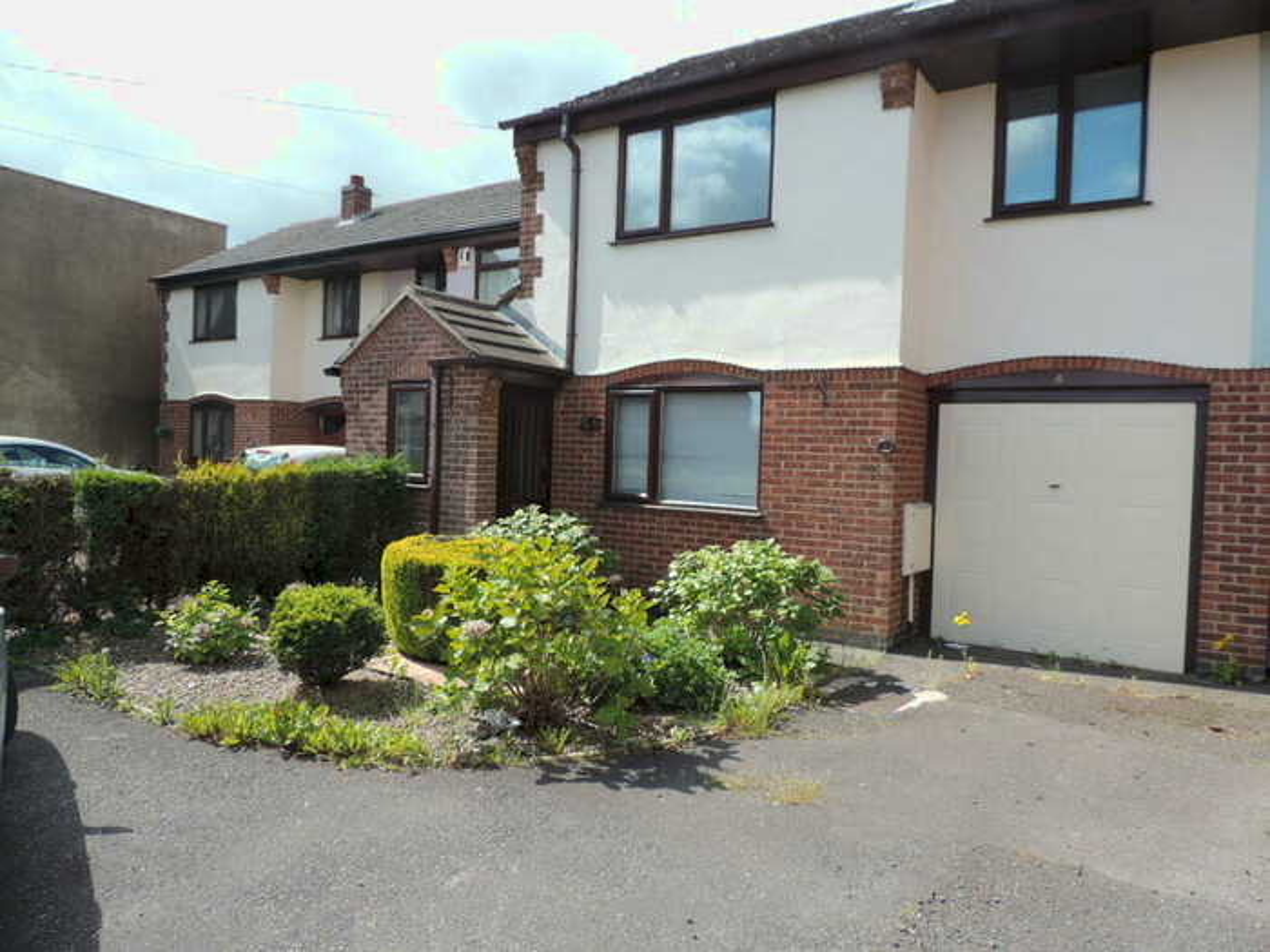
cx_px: 635
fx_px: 881
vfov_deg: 56.8
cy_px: 476
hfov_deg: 71.6
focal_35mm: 24
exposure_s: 1/500
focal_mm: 4.3
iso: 80
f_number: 3
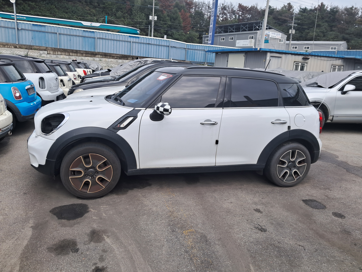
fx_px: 282
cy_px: 136
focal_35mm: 27
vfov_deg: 51.4
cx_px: 181
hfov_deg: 65.3
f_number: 1.8
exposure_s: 1/231
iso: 50
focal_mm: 4
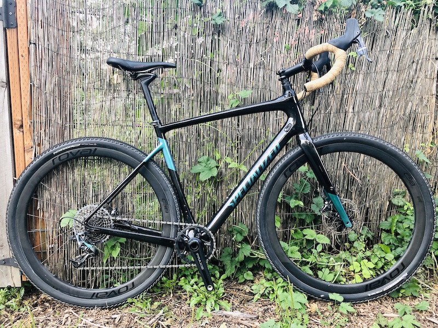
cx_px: 219
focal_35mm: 28
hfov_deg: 63.4
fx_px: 354
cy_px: 164
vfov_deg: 49.7
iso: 40
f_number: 1.8
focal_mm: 3.99
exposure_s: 1/24
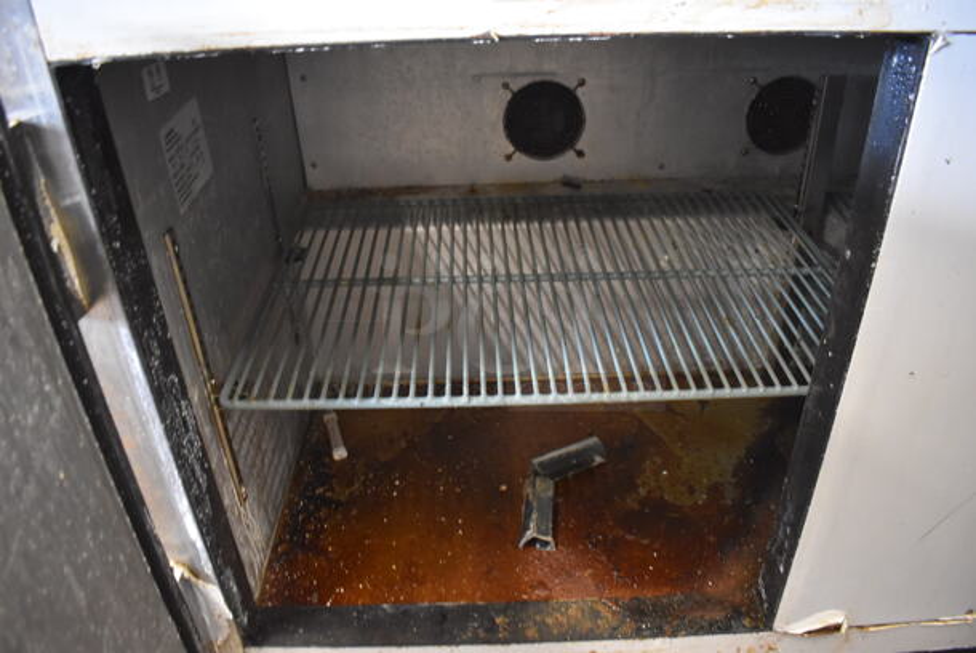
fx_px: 733
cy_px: 326
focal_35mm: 27
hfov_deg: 67.3
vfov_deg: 48.0
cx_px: 488
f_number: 3.5
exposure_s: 1/30
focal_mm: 18
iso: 3200
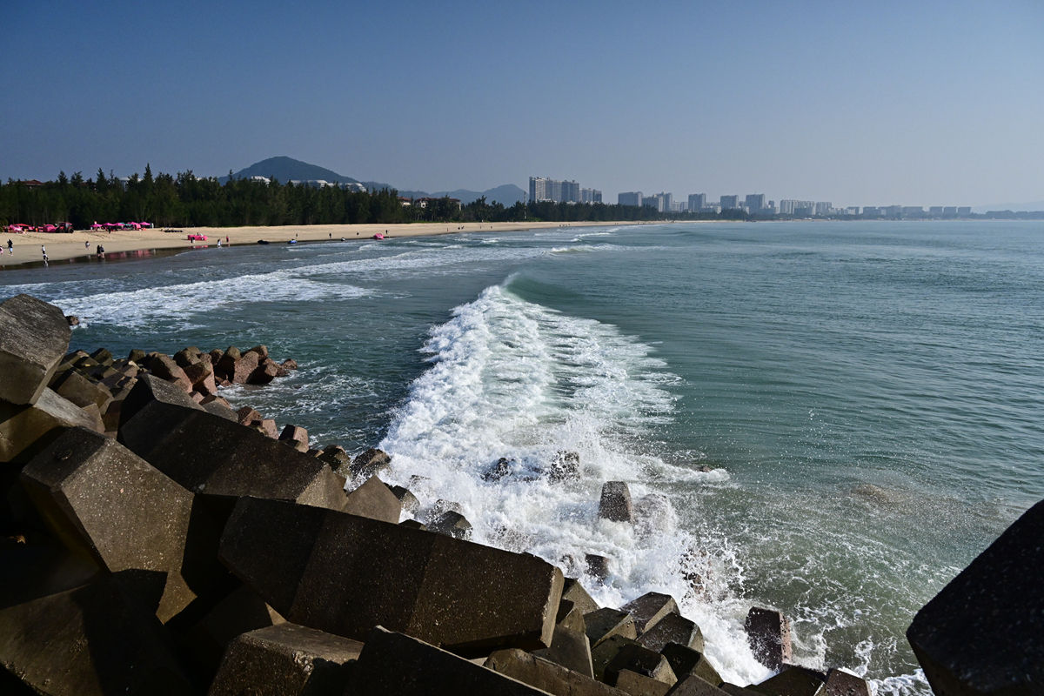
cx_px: 522
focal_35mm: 24
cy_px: 348
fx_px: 696
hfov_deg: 73.7
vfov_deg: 53.1
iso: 1250
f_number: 8
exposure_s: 1/8000
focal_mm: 24
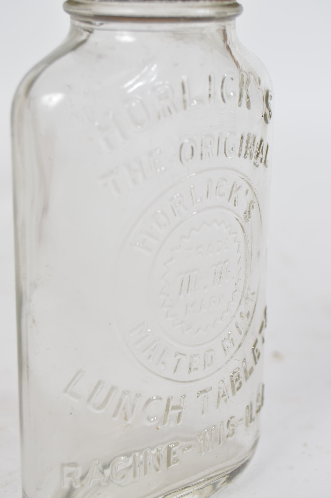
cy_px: 249
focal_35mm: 78
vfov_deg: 26.0
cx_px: 166
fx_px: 1078
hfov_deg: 17.5
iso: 100
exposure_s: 1/80
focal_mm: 52
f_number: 9
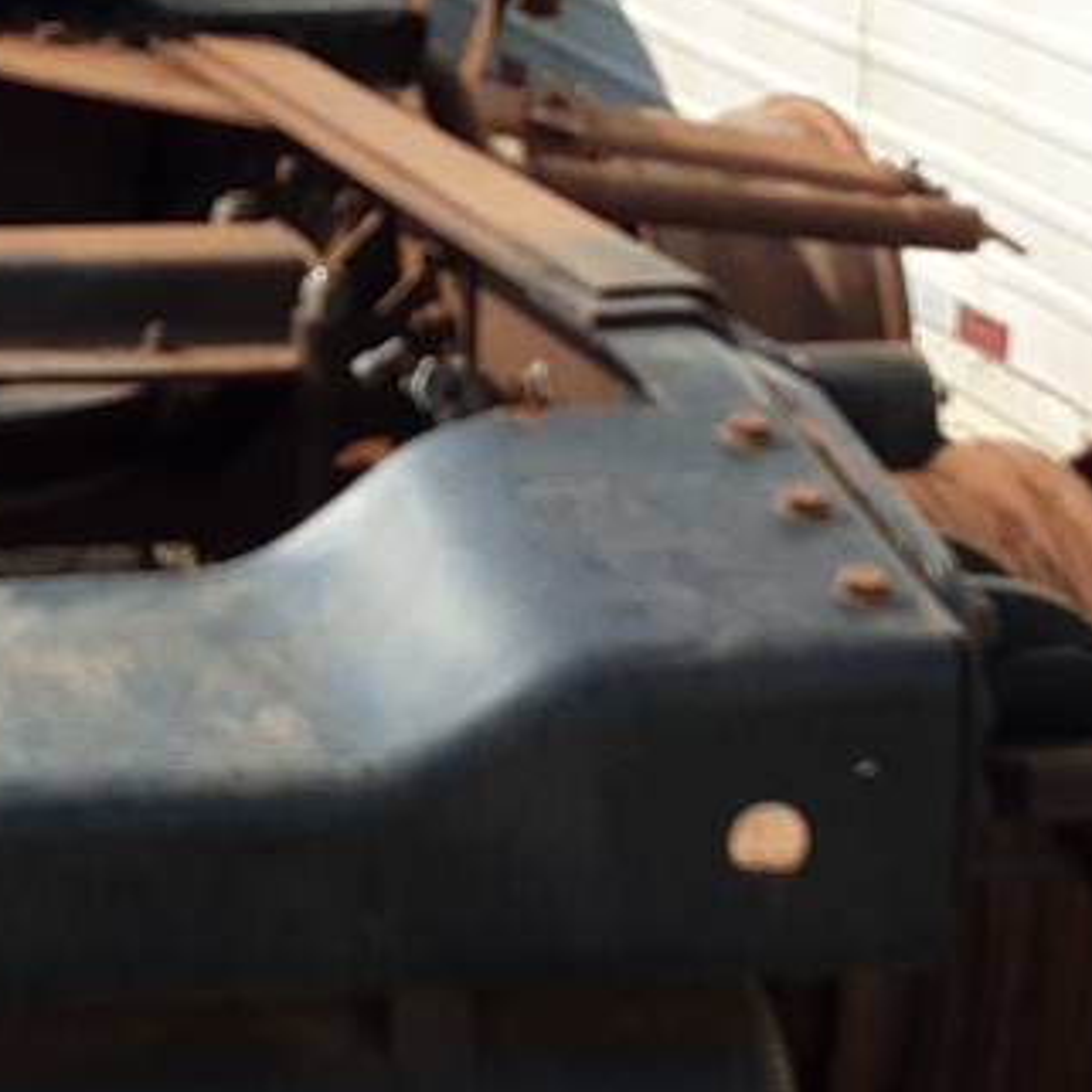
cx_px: -378
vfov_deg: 15.6
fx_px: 3962
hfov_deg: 14.9
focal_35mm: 111
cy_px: 296
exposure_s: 1/909
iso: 40
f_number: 1.9
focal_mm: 2.9
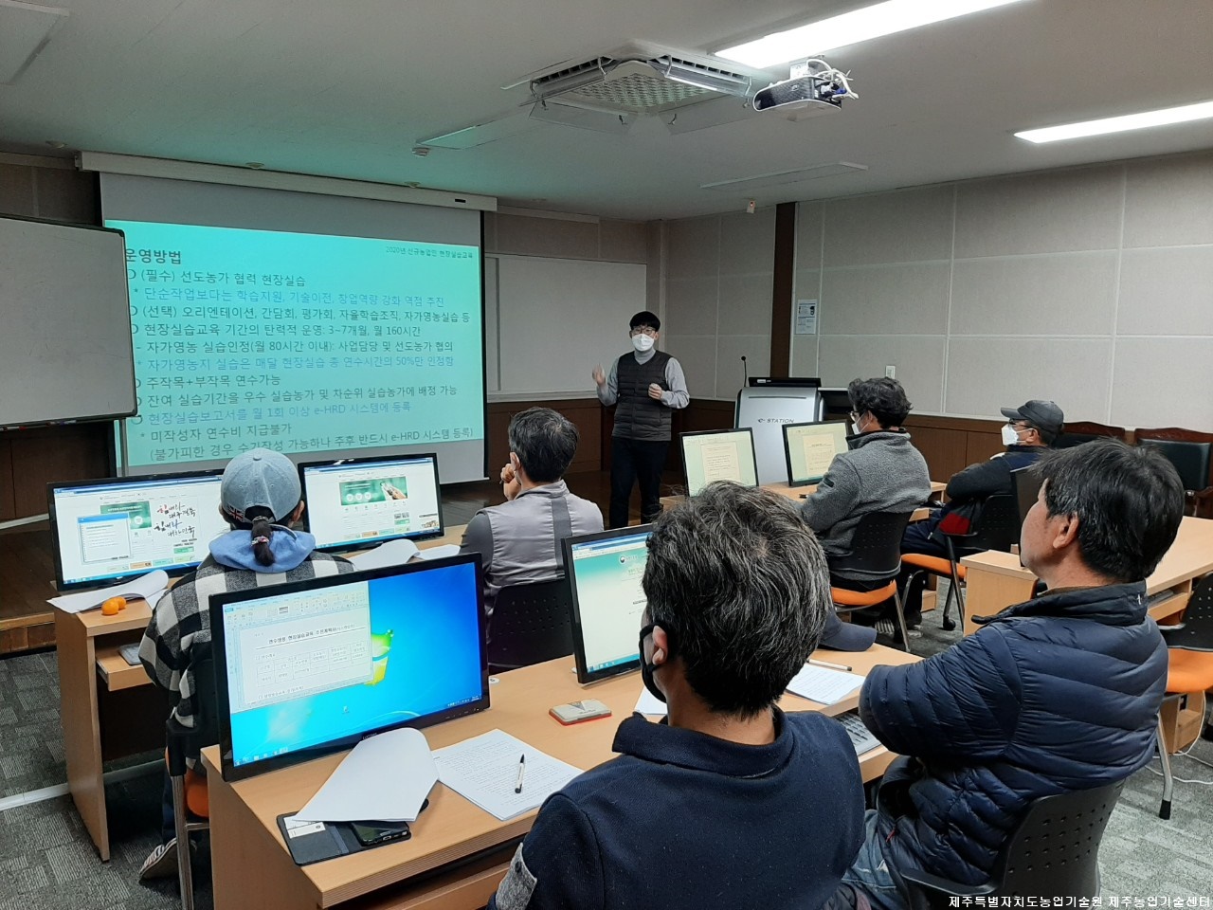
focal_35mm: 26
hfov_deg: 67.3
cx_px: 606
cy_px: 455
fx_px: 911
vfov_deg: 53.1
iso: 64
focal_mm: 3.93
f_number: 1.7
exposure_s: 1/50
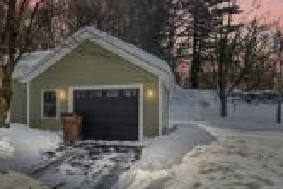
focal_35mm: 38
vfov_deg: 35.1
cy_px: 109
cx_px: -51
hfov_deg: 38.5
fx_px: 299
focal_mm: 14
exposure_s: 1/400
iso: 100
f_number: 8
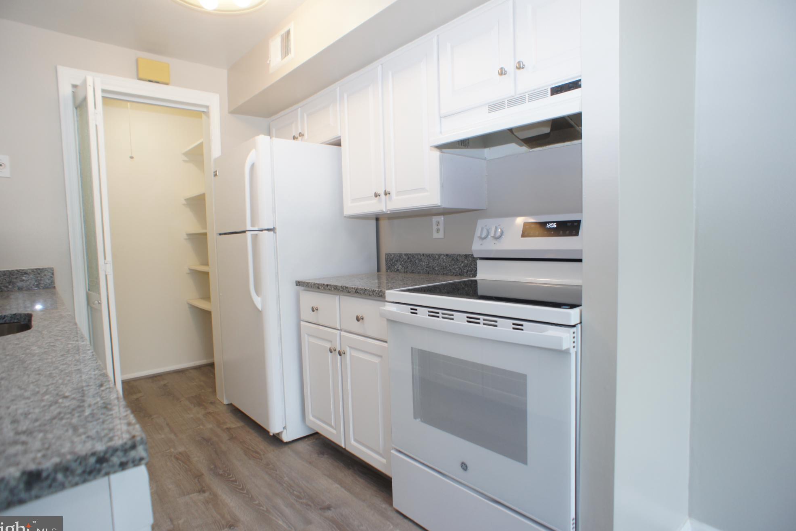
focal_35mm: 25
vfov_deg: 51.3
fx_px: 553
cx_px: 388
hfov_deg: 71.5
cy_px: 269
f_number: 3.5
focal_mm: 16
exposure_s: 1/40
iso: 200
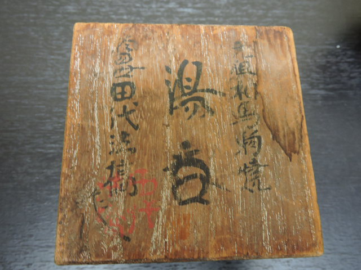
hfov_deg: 55.4
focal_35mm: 33
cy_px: 135
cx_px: 180
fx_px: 344
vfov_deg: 42.9
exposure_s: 1/15
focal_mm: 5.9
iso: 400
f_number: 3.6
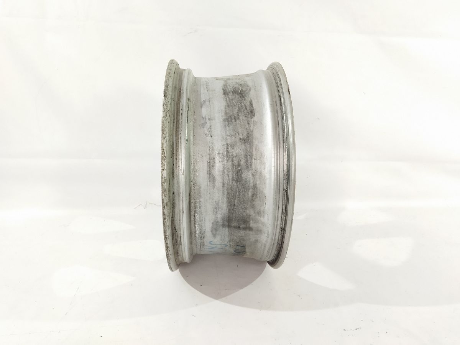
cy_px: 172
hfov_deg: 65.3
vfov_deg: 51.4
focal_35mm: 27
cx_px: 230
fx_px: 359
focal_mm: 4.71
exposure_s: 1/50
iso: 247
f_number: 1.79
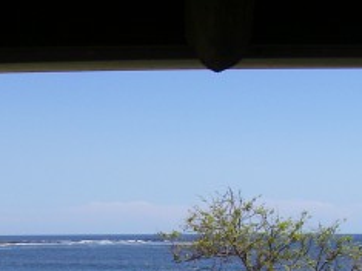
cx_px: 39
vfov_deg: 14.8
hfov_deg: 19.9
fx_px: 1014
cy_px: 319
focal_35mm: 97
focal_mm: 6.3
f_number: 6.6
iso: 64
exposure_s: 1/250
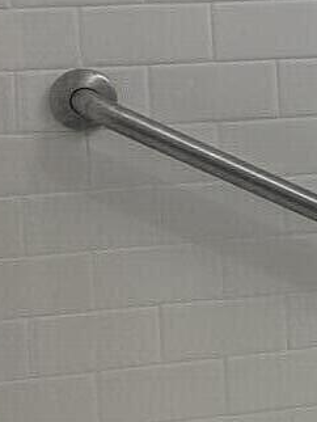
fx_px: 1817
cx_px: 817
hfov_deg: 8.8
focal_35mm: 149
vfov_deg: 13.2
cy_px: 88
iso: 125
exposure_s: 1/154
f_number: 1.78
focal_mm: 6.86
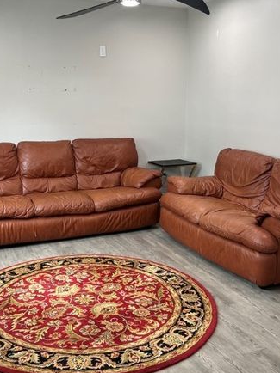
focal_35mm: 40
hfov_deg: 35.9
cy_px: 175
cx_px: 121
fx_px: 432
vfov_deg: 46.8
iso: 100
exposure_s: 1/120
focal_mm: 5.7
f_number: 1.5
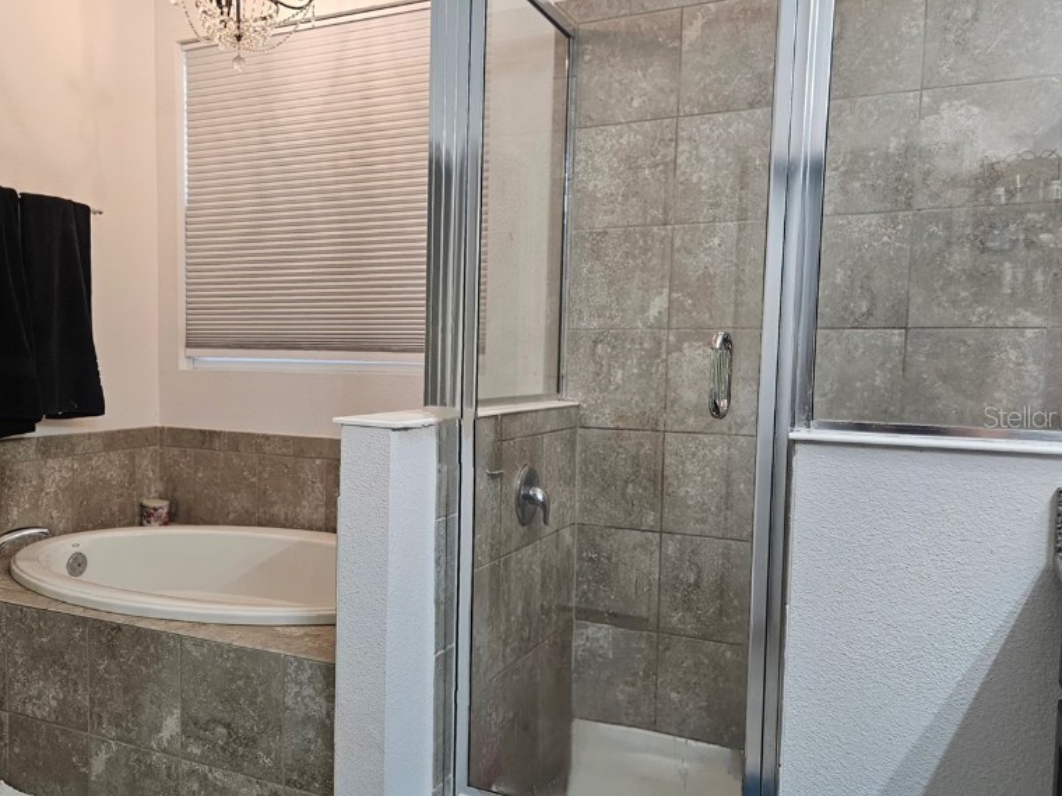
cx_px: 400
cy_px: 416
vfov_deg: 45.4
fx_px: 951
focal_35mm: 31
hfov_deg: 57.6
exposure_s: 1/120
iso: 200
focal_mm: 5.4
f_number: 1.8
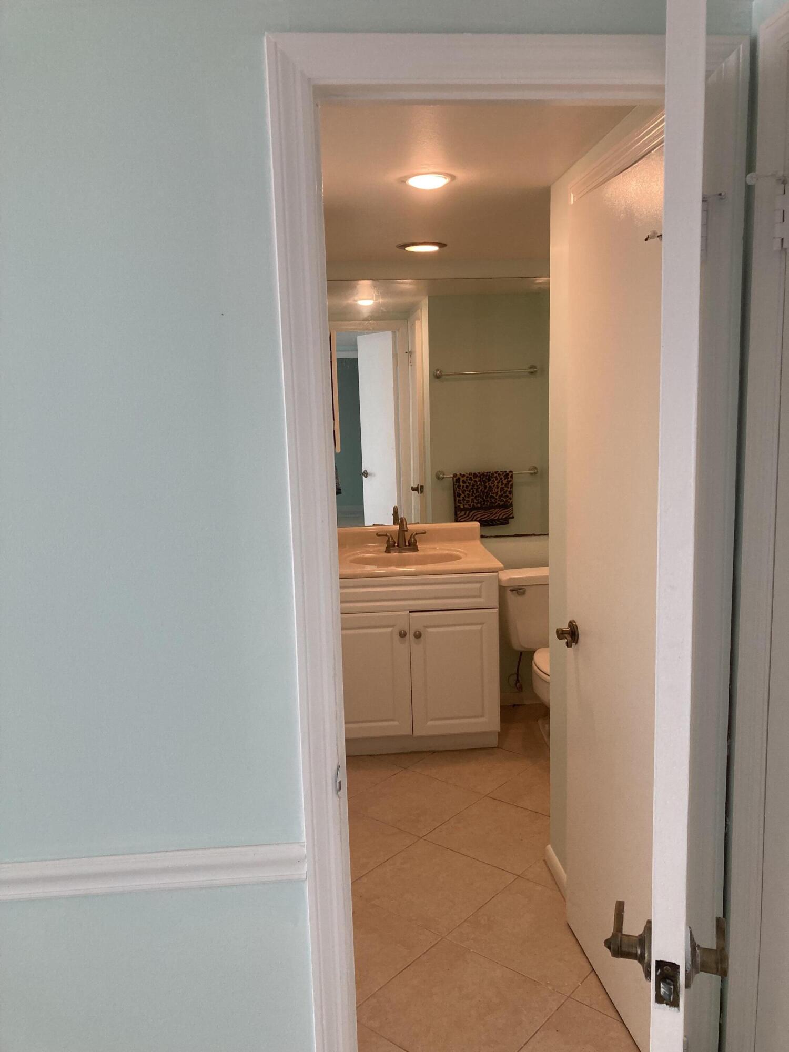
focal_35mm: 28
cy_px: 526
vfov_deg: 63.4
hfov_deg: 49.7
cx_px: 394
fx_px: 851
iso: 80
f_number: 1.8
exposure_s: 1/120
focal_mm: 3.99
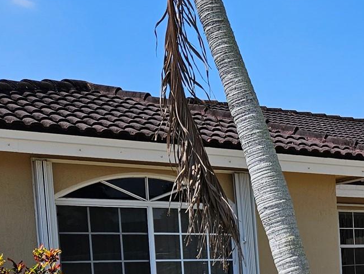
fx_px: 757
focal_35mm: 72
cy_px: 295
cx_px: 504
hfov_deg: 23.2
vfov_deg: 19.6
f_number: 1.8
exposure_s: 1/1859
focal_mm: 5.4
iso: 25
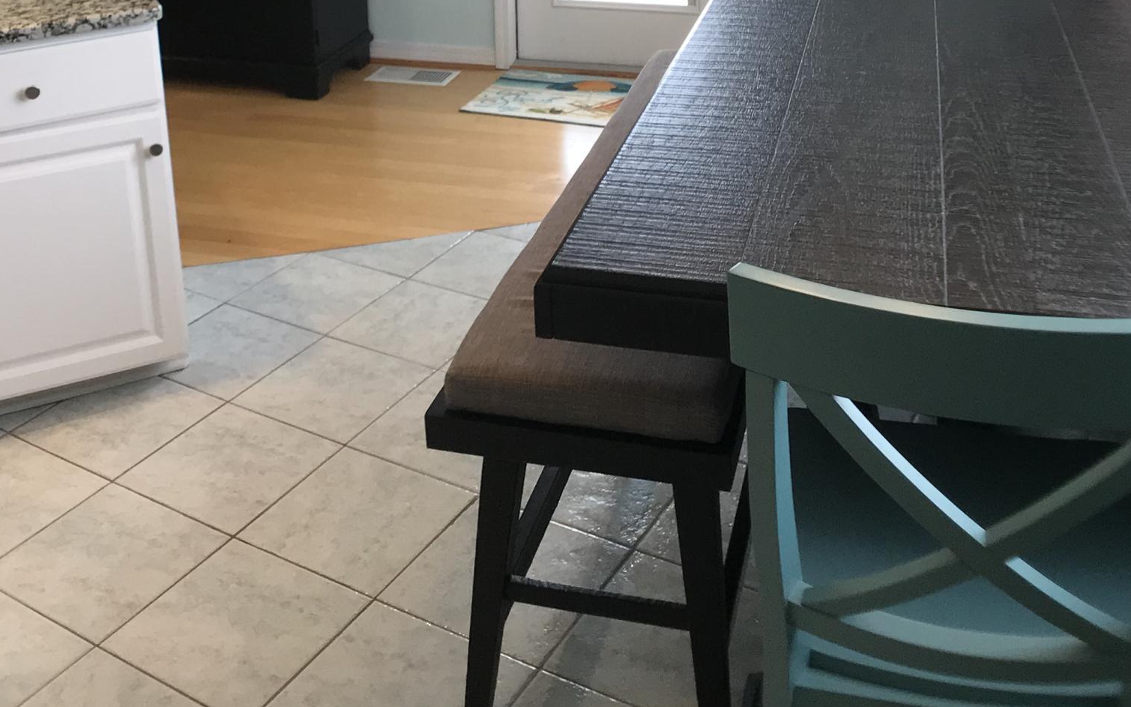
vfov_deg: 21.2
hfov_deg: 34.5
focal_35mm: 59
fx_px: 1819
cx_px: 535
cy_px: -1
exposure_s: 1/120
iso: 40
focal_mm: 3.99
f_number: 1.8
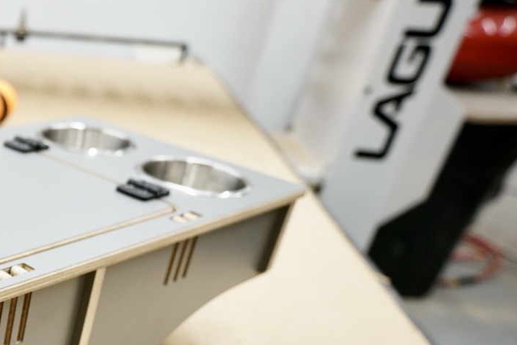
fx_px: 660
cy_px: 289
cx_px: -149
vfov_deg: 28.4
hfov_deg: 32.5
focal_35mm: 46
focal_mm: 17
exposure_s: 1/250
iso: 1000
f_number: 2.8
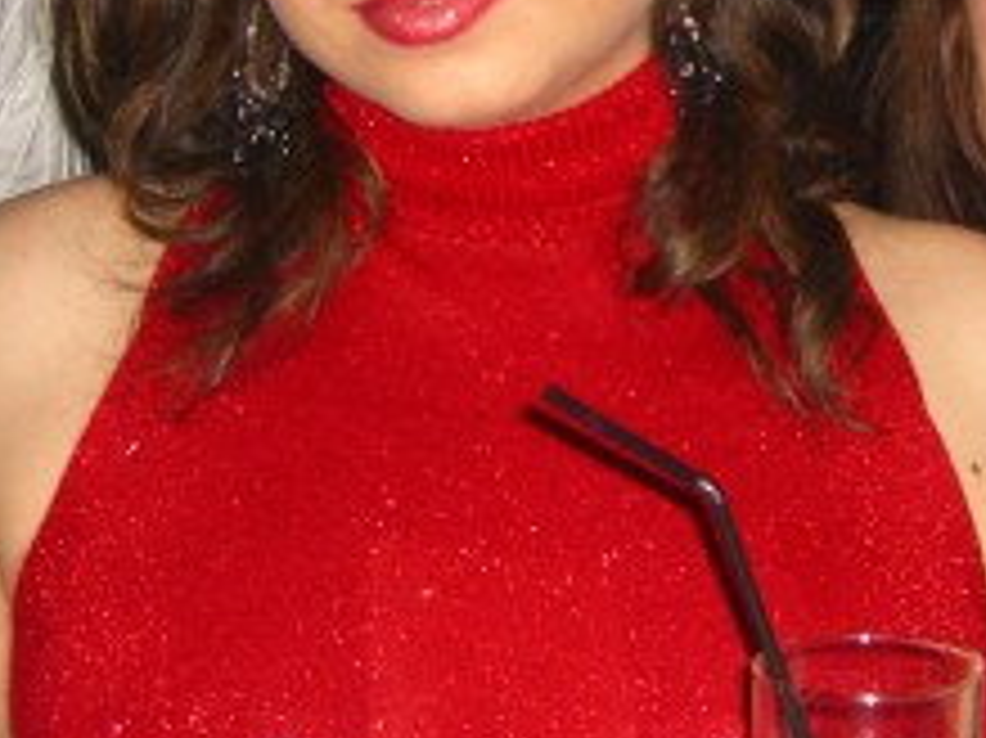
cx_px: 801
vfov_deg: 14.2
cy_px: 220
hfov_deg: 18.7
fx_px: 2961
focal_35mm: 104
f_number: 2.8
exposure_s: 1/60
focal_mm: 7.9
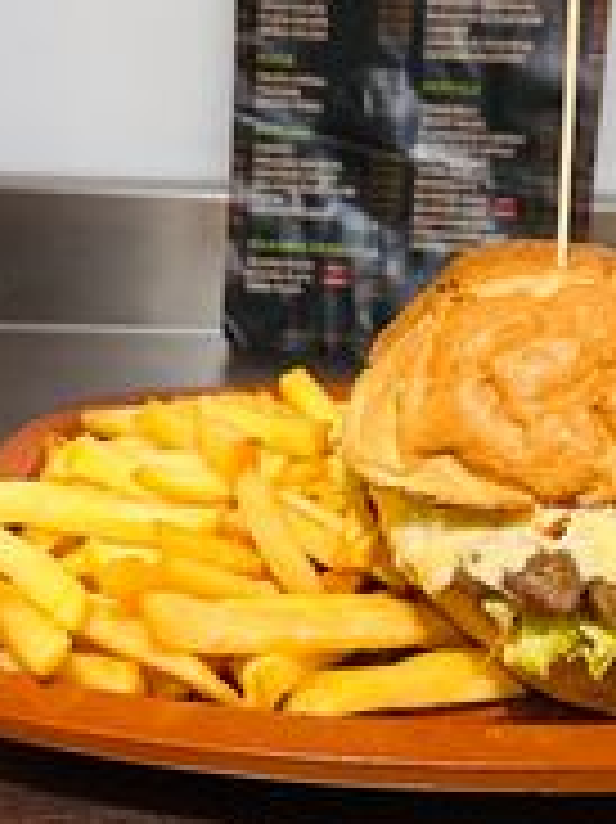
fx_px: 1330
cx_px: 414
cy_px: 365
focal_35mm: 56
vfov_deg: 34.3
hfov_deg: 25.9
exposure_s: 1/33
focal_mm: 6.86
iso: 640
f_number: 1.78
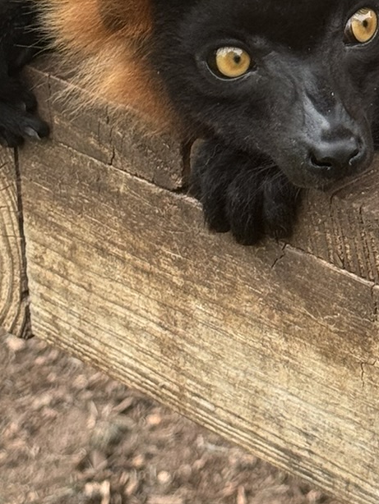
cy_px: -172
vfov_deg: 12.0
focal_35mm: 160
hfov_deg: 9.2
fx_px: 2334
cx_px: 433
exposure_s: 1/593
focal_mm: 6.76
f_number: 1.78
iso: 64
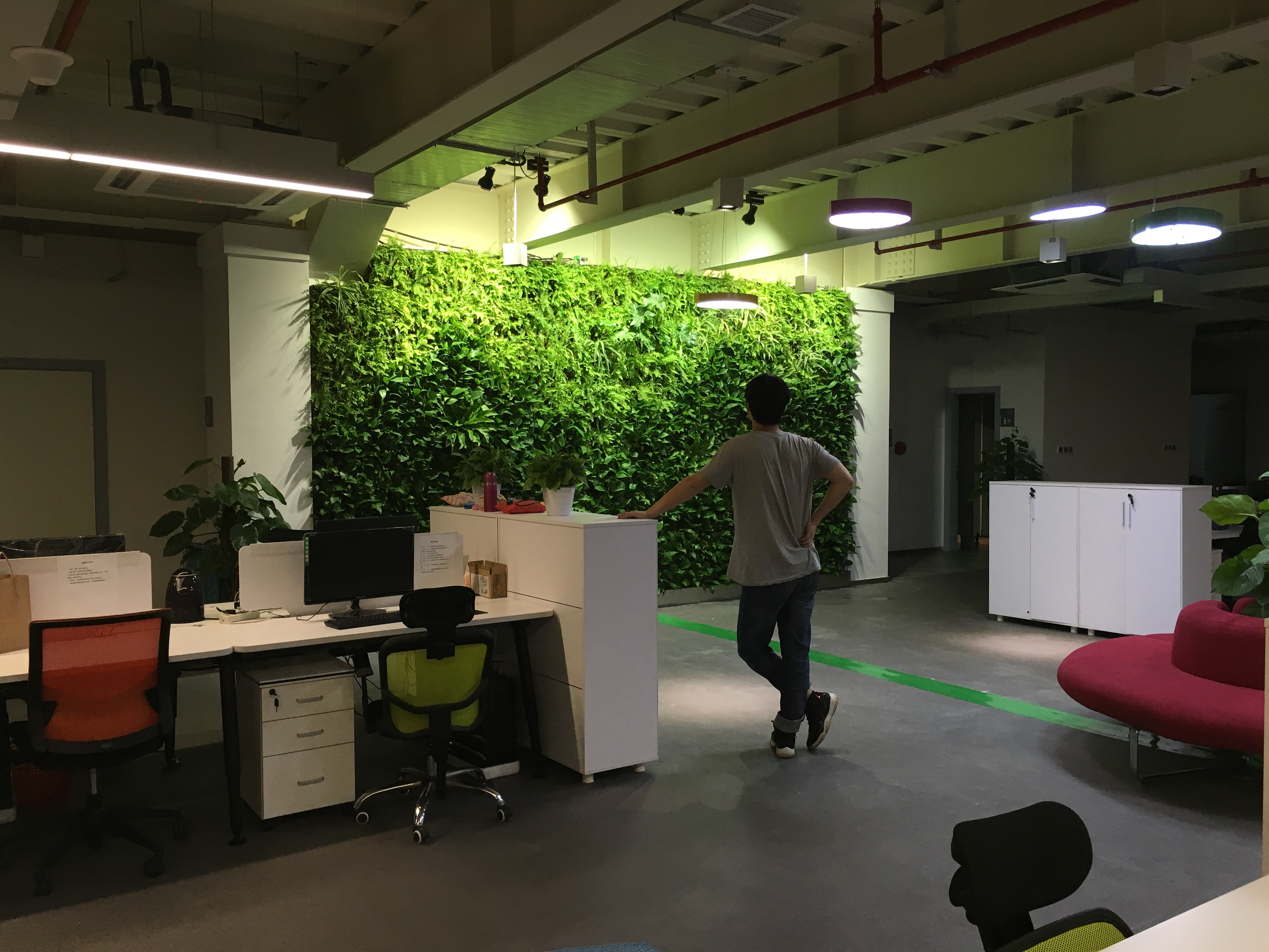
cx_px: 634
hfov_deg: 61.7
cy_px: 476
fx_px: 1063
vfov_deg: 48.2
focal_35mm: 29
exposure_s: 1/33
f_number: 2.2
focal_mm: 4.15
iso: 40
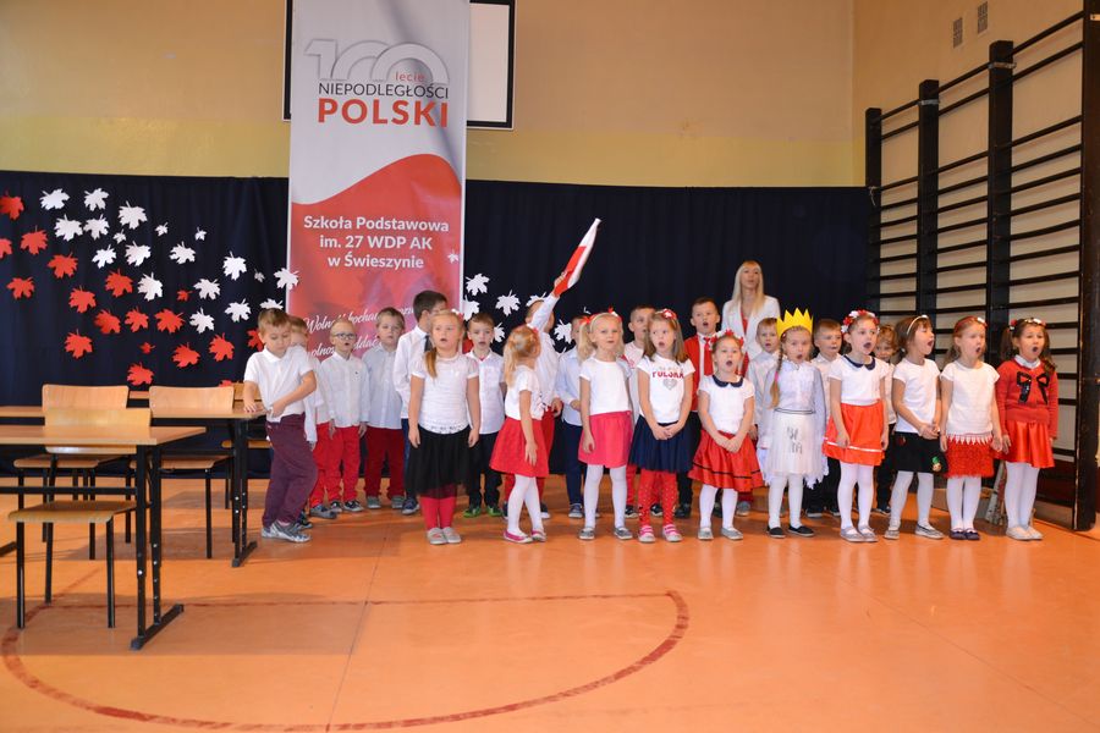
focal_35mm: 32
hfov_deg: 59.5
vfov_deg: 41.7
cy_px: 366
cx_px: 550
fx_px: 962
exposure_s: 1/60
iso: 640
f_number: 3.8
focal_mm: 21
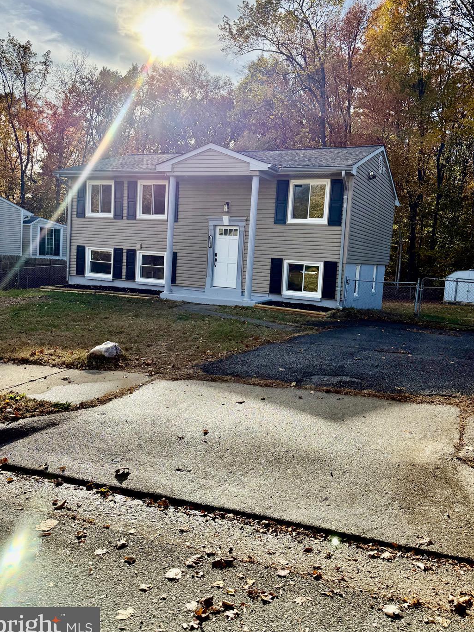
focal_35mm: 27
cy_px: 289
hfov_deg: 51.3
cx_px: 251
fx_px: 493
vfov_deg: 65.2
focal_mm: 6.76
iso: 100
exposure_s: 1/4975
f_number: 1.78
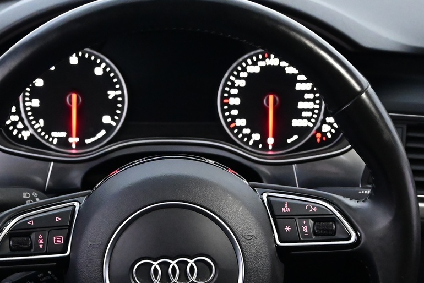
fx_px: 966
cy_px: 251
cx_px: 182
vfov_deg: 16.5
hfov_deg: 24.7
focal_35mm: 82
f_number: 4.5
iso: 4500
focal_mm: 26
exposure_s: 1/40
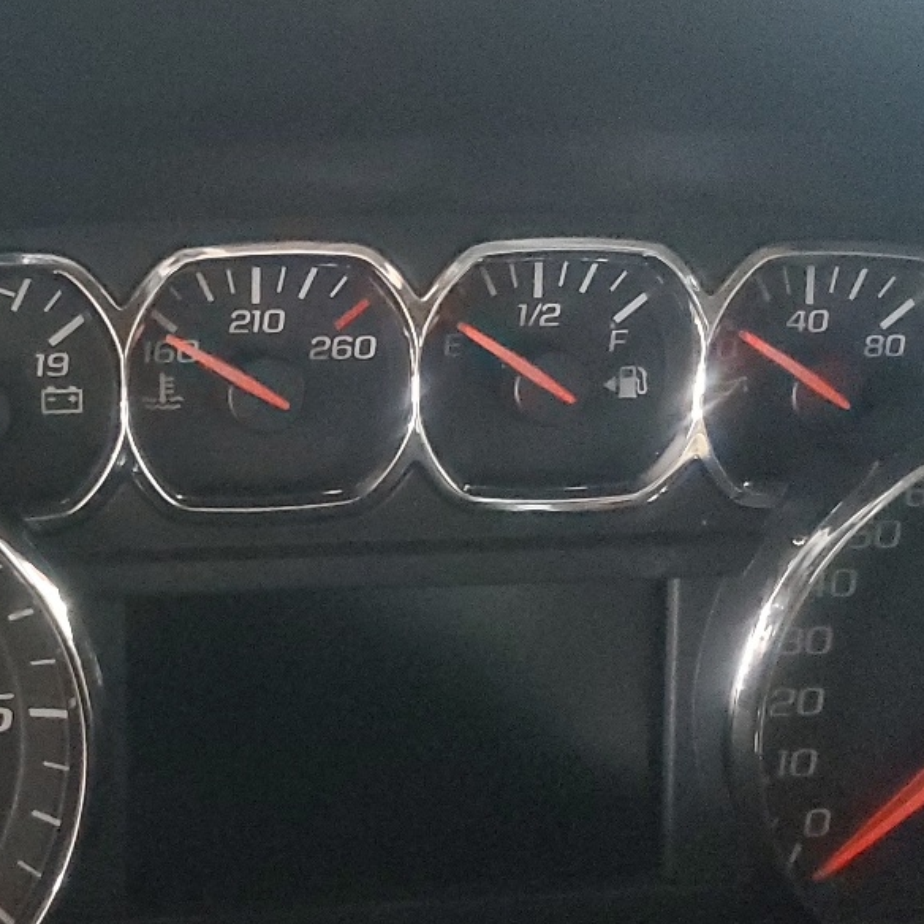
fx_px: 1903
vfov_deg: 27.3
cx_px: 155
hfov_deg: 26.7
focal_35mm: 63
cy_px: 487
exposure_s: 1/15
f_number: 1.5
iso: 966
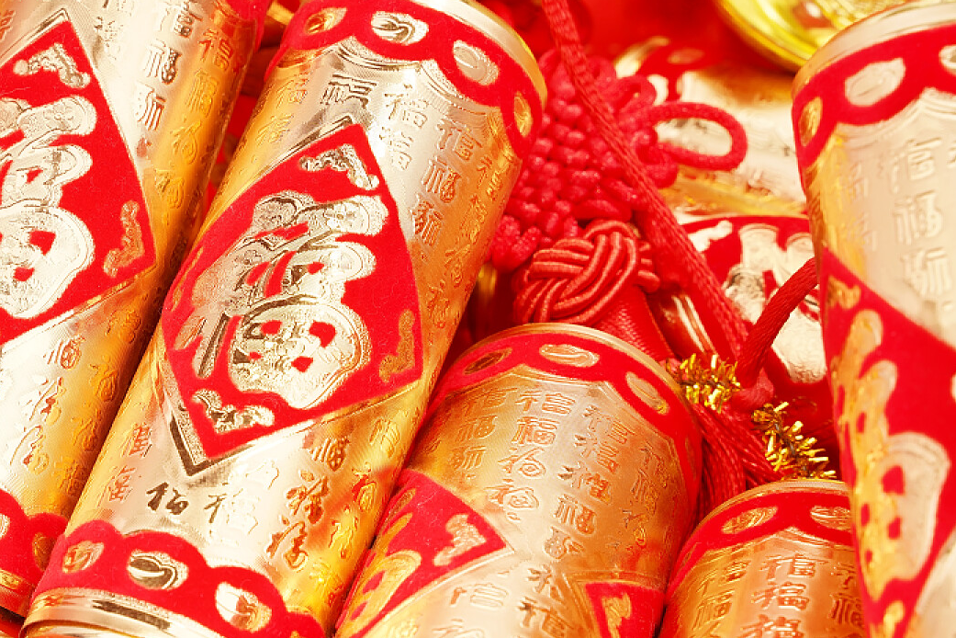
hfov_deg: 18.9
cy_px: 282
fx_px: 2841
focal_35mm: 107
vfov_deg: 12.8
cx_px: 167
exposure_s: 1/160
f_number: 13
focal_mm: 58
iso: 100
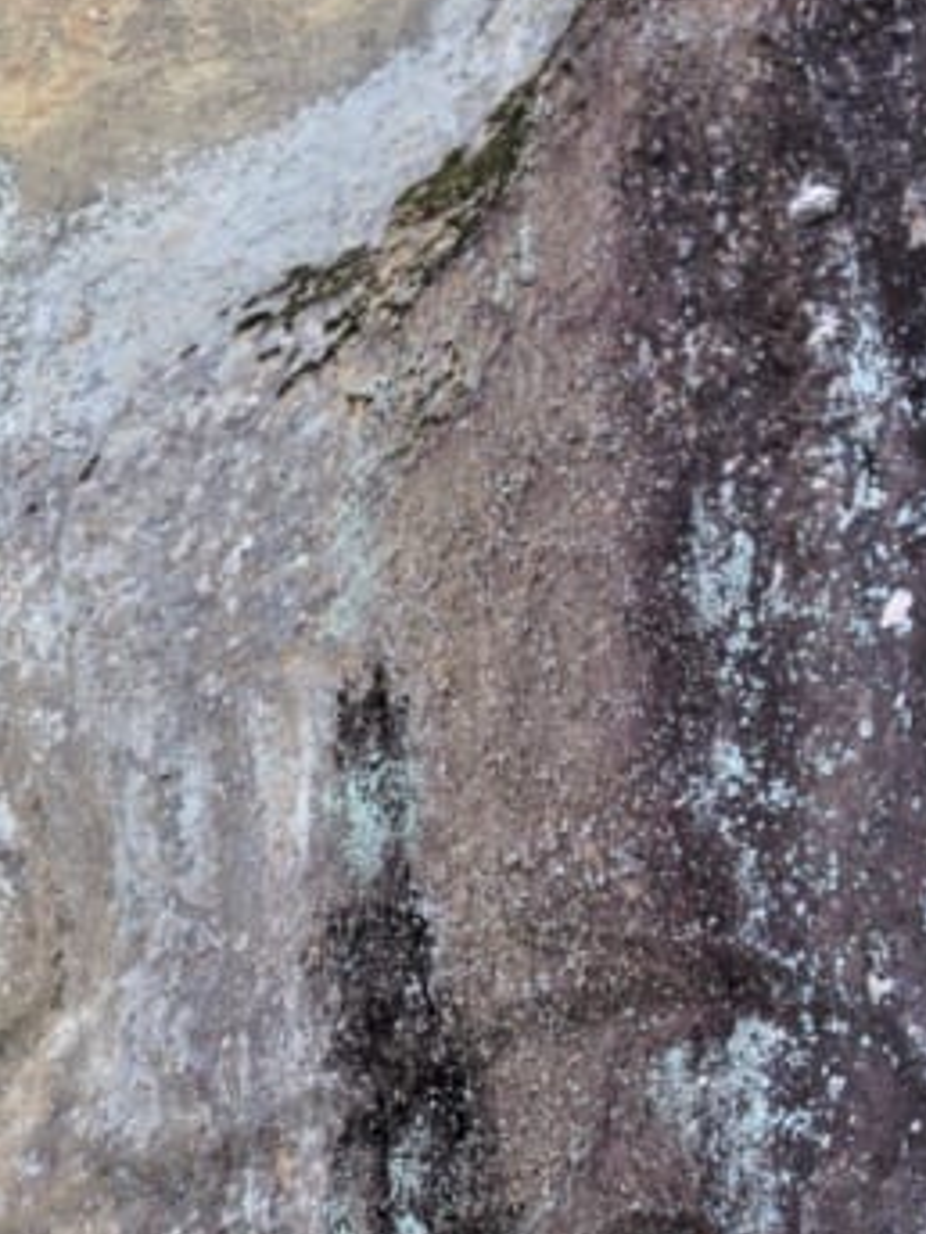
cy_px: 646
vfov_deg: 5.4
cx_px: -754
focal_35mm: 364
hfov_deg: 4.0
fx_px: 12998
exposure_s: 1/30
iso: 720
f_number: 7.1
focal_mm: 85
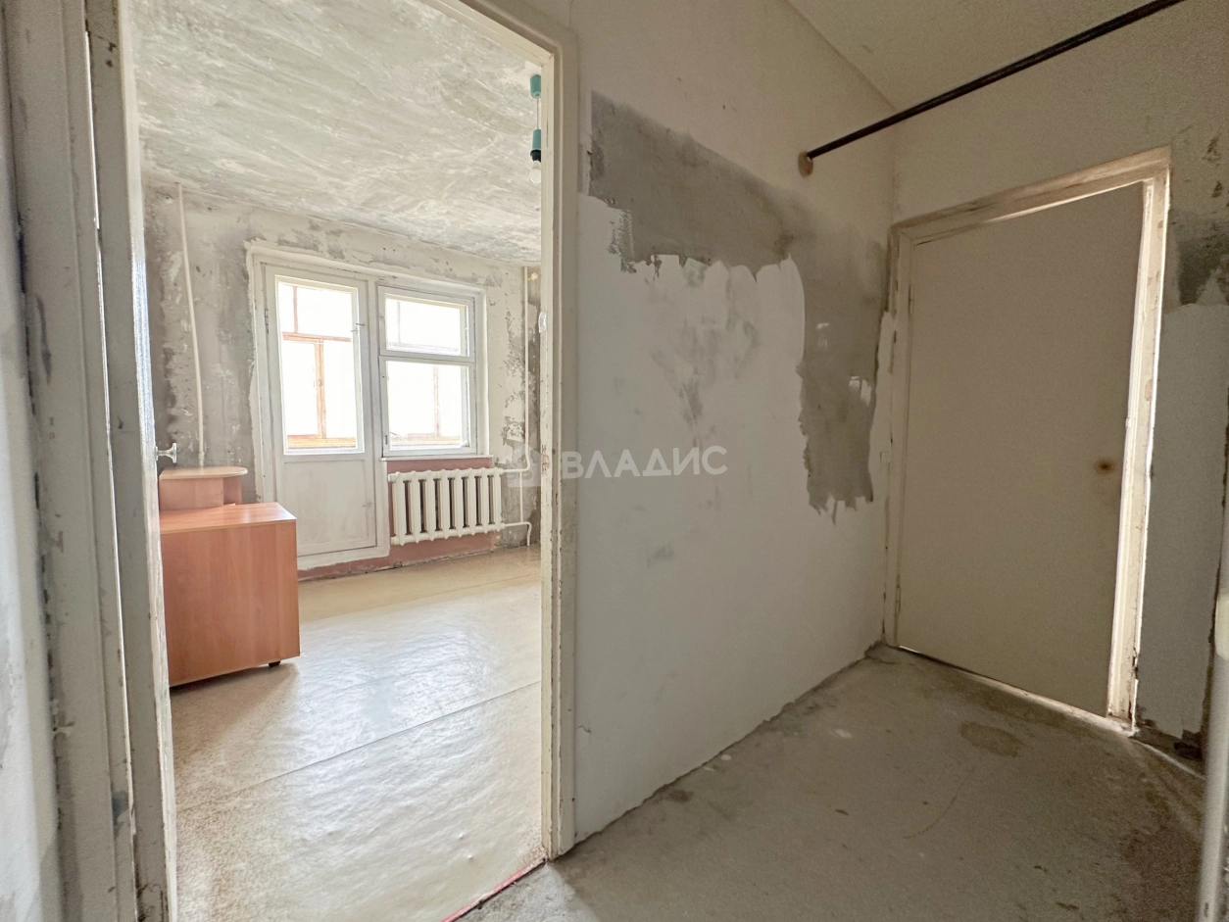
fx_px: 497
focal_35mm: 14
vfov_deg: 85.7
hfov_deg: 102.1
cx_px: 614
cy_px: 461
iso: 200
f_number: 2.2
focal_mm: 2.22
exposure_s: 1/50
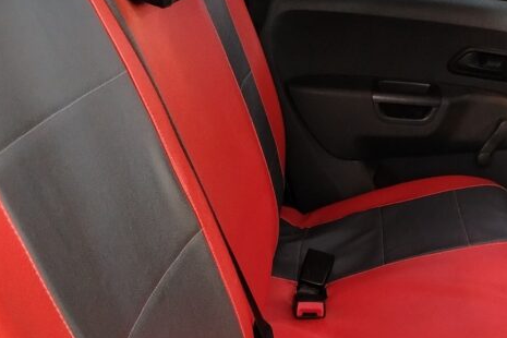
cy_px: 288
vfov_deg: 24.1
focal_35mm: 55
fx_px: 775
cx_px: 378
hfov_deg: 35.5
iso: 3066
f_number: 1.75
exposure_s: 1/25
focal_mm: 5.25
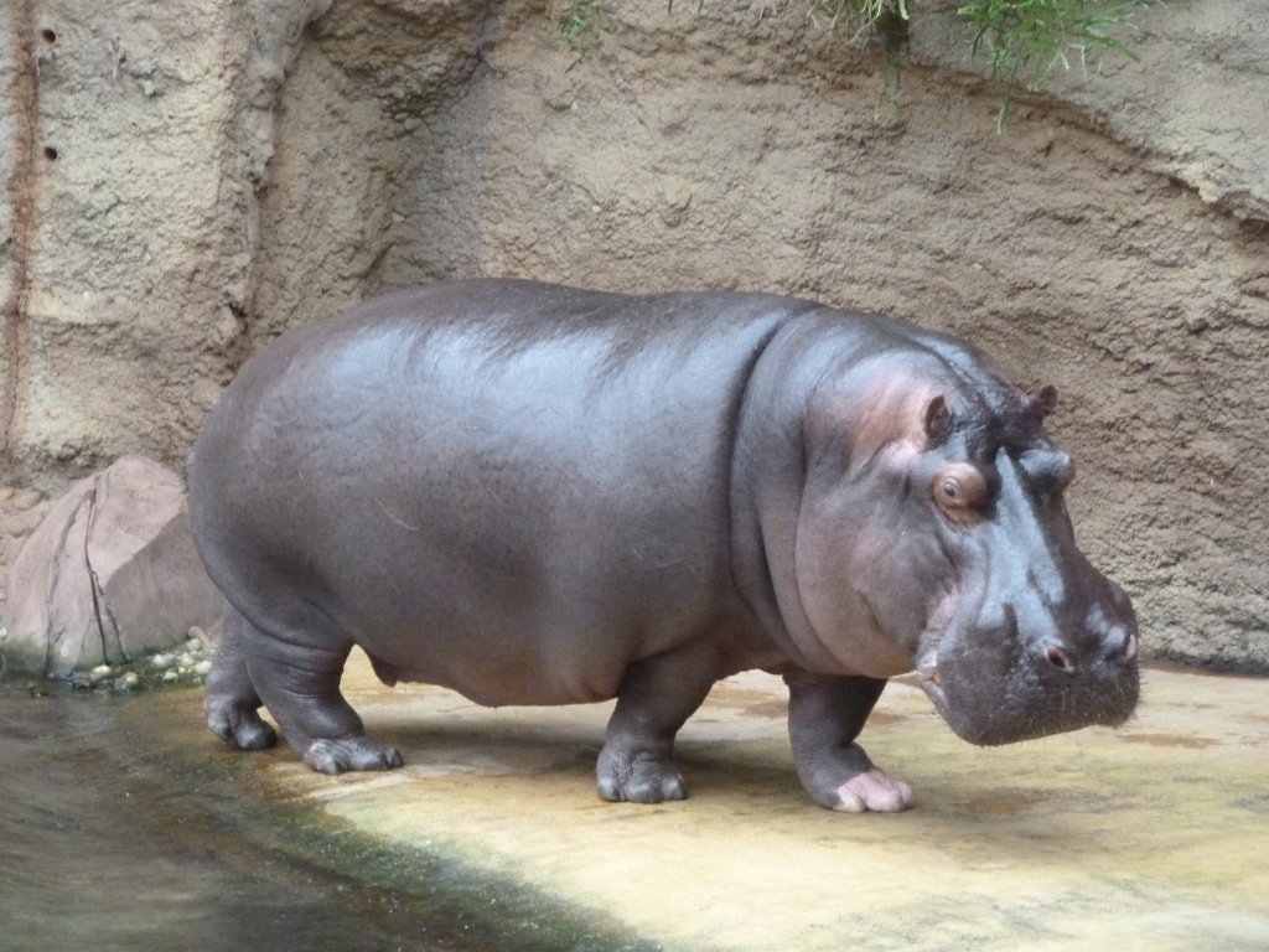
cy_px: 476
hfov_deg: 14.4
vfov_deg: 10.8
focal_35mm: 137
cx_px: 634
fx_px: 5022
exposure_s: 1/100
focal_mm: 22.5
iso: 800
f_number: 4.5
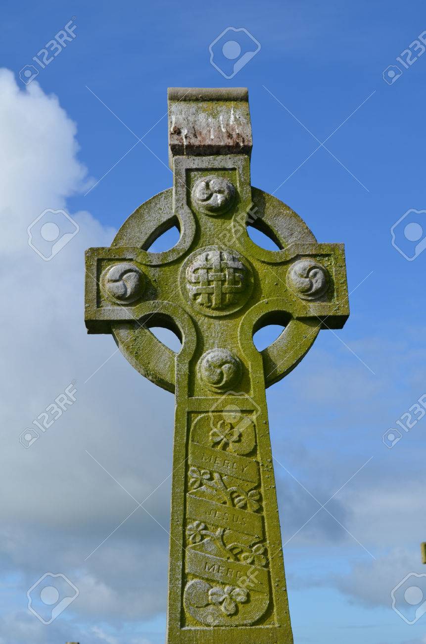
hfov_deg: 20.5
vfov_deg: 30.6
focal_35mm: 66
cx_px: 213
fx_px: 1177
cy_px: 322
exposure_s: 1/320
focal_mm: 44
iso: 100
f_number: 9
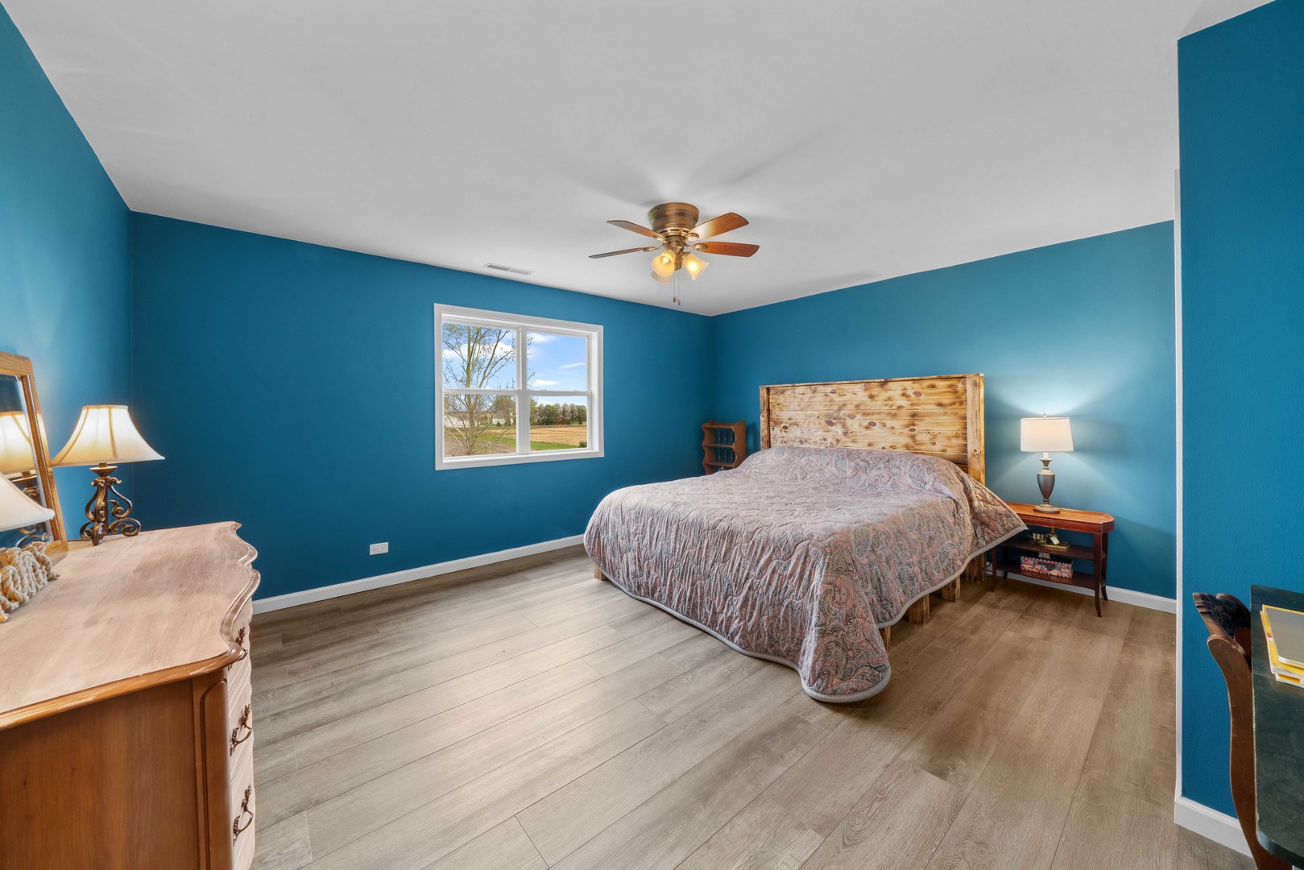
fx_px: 435
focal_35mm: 12
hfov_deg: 112.6
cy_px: 435
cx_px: 652
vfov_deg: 90.0
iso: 250
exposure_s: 1.6
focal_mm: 12
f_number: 11
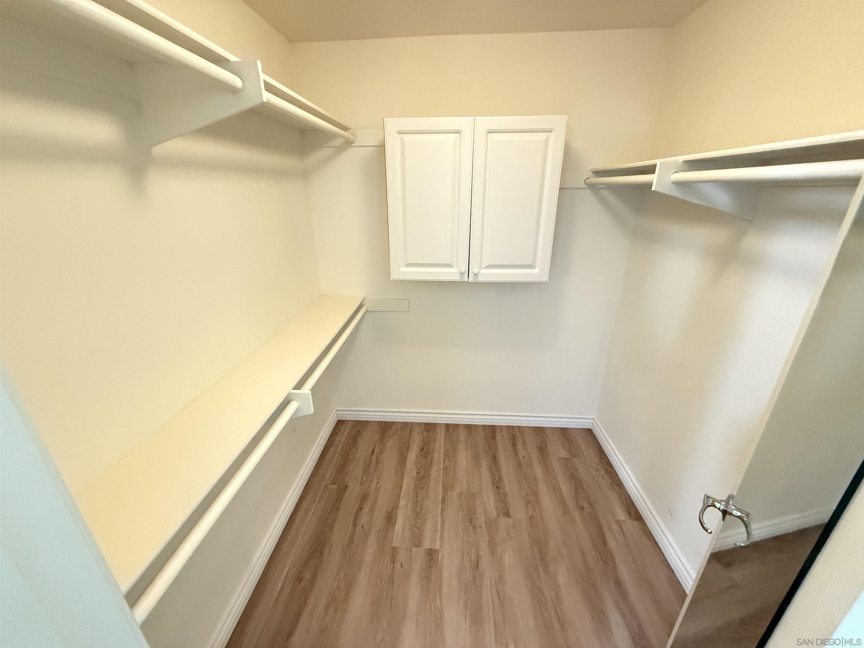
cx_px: 432
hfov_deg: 102.1
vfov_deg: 85.7
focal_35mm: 14
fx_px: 349
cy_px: 324
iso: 1000
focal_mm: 2.22
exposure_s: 1/60
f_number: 2.2
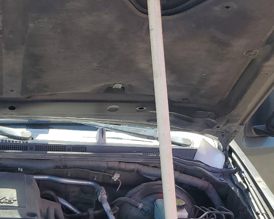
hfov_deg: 27.7
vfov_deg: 22.0
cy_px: 249
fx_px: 527
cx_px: 11
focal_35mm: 65
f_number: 1.5
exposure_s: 1/833
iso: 50
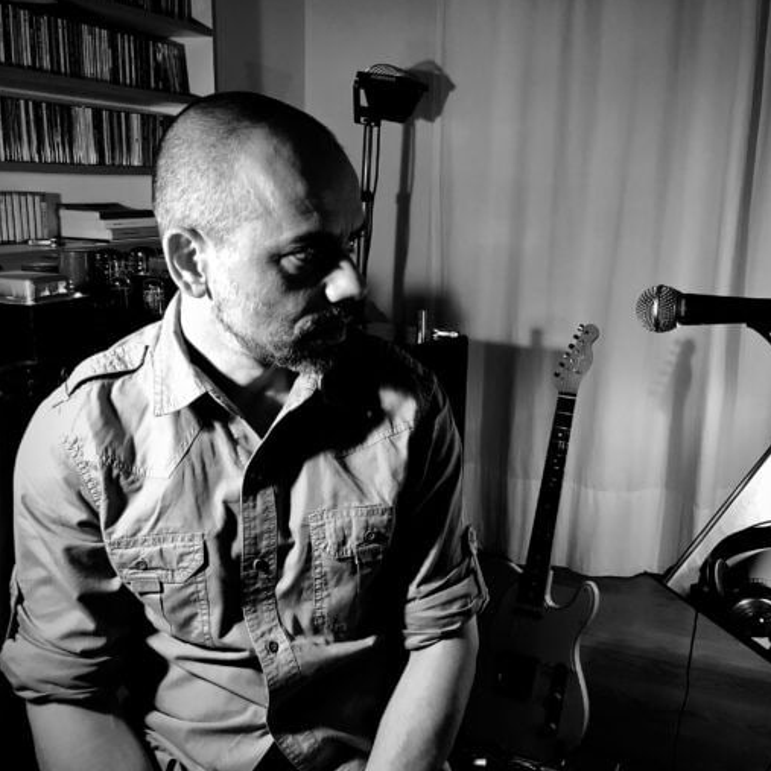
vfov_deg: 48.4
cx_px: 465
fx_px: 857
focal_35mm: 34
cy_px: 389
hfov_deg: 48.1
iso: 100
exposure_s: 1/11
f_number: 1.8
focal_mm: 4
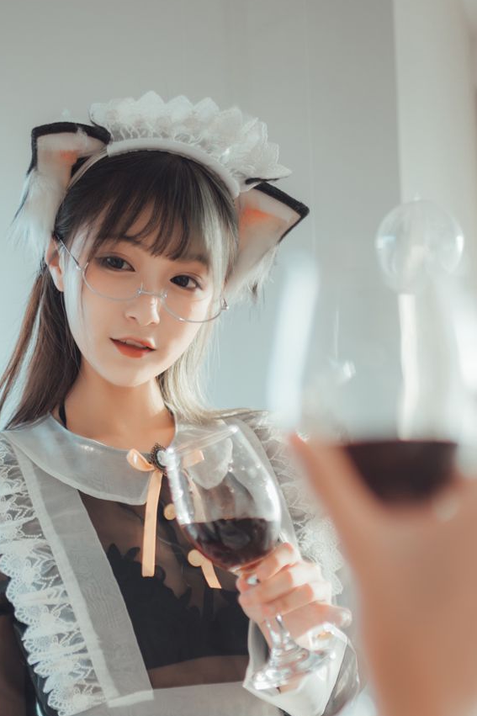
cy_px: 583
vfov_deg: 26.8
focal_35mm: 74
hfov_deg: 18.2
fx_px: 1471
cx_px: 93
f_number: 1.4
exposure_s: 1/80
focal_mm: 35
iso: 100
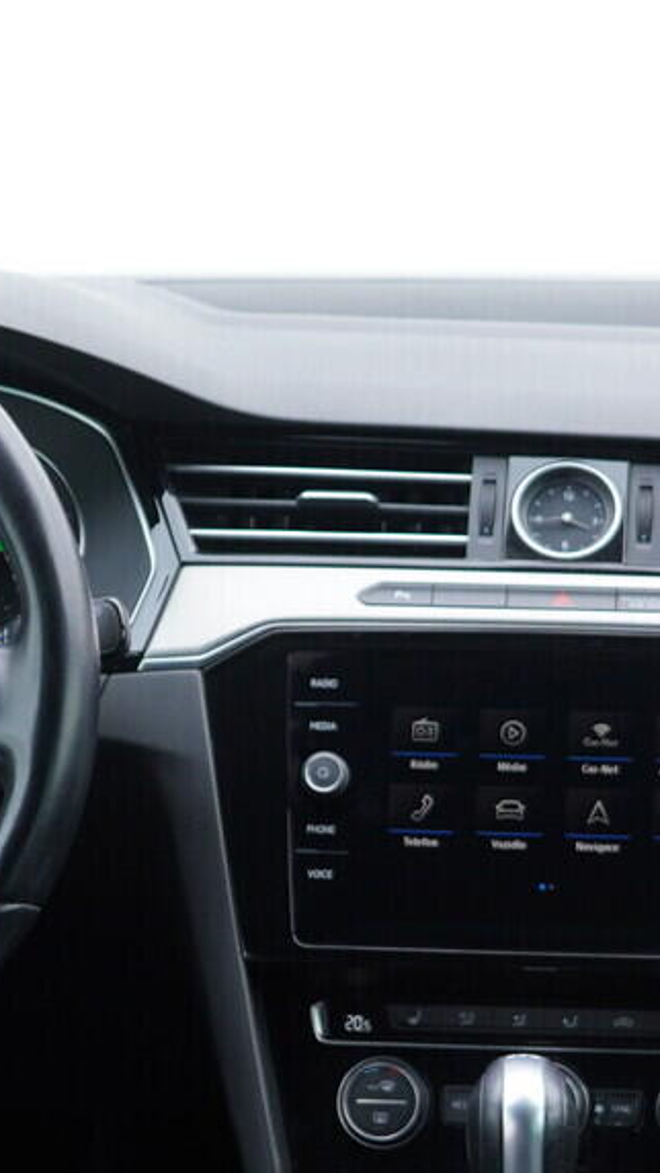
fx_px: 2954
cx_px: 529
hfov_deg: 12.7
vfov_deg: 22.3
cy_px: 847
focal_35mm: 95
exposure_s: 1/40
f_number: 2.8
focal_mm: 24
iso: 200
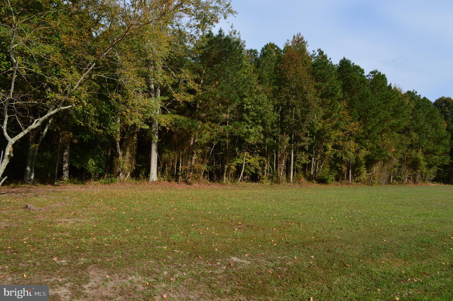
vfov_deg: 47.8
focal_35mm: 27
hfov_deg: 67.4
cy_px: 150
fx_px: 339
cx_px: 226
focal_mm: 18
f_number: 11
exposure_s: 1/400
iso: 400
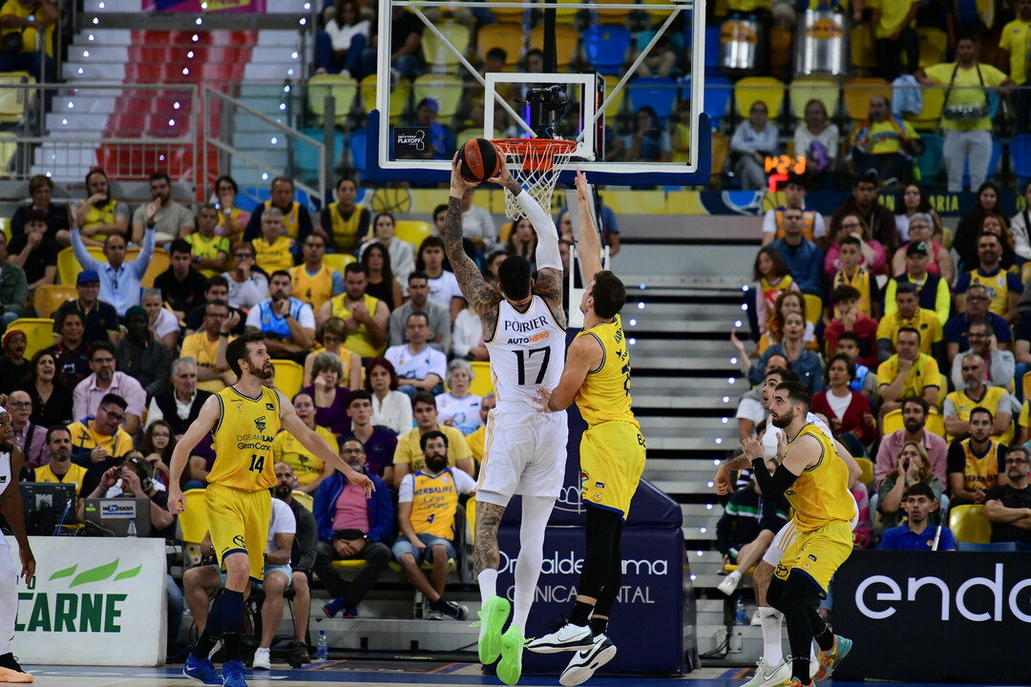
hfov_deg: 10.8
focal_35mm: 190
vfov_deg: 7.2
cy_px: 344
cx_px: 516
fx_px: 5441
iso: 5000
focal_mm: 190
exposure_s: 1/1000
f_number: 2.8
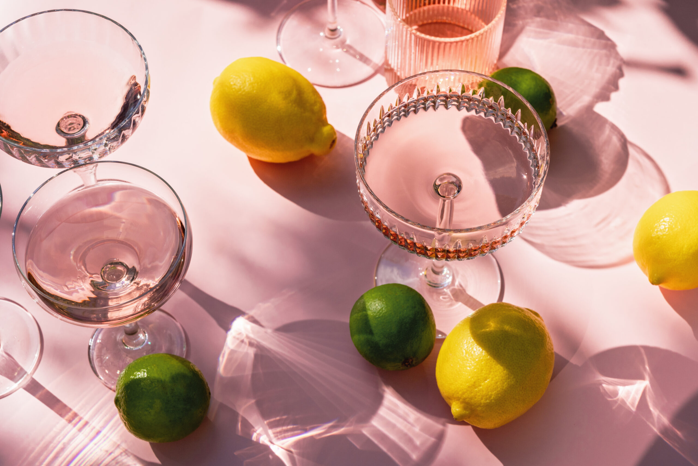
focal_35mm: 70
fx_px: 1357
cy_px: 233
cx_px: 349
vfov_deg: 19.5
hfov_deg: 28.8
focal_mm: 70
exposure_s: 1/1000
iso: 400
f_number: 11
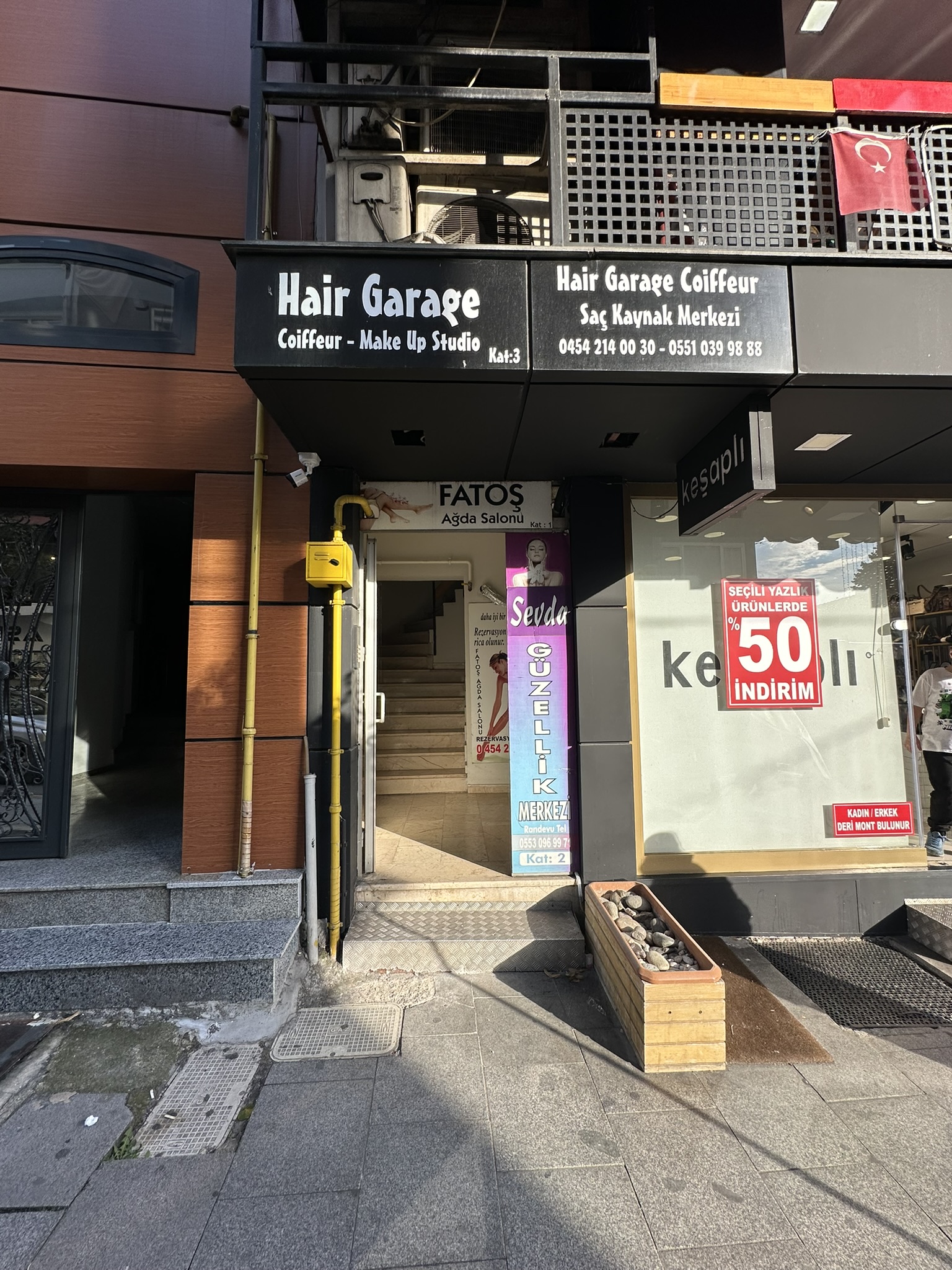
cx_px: 476
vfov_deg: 102.1
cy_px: 635
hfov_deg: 85.7
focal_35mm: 14
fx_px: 513
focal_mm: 2.22
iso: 40
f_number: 2.2
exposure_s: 1/487
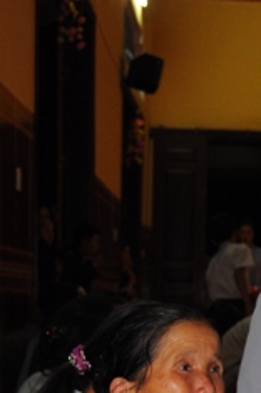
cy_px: 418
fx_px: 1069
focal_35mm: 98
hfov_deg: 13.7
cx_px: 282
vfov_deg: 20.0
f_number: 3.8
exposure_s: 1/60
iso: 640
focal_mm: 24
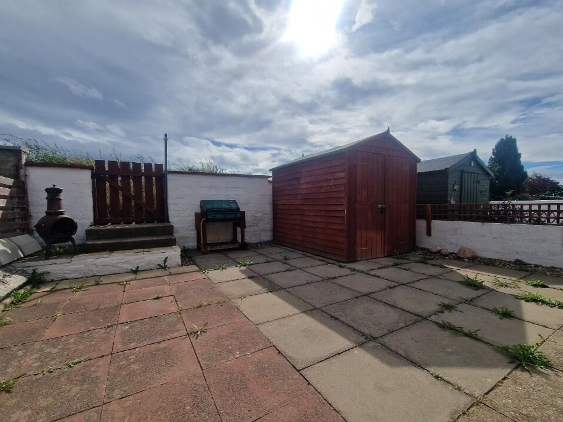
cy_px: 220
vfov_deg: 85.6
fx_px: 228
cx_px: 287
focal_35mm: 14
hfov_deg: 102.1
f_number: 2.2
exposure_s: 1/5824
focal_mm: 2.2
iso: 50
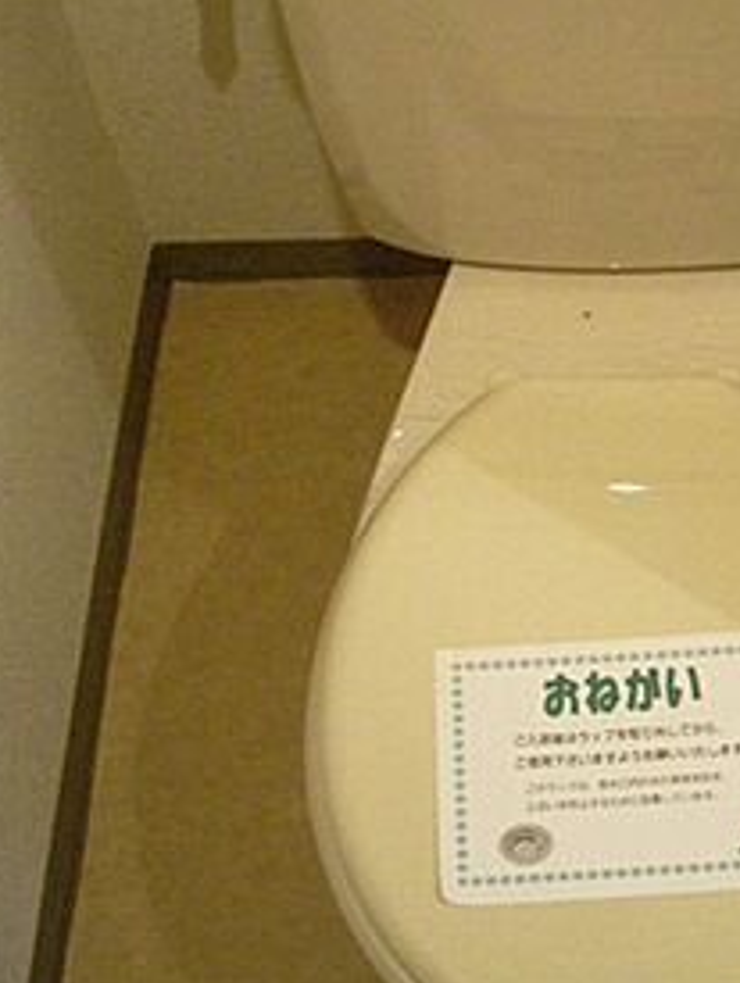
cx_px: 618
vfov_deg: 31.2
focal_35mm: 61
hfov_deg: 23.6
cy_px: 279
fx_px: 1735
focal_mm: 5.8
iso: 320
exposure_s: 1/15
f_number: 2.6
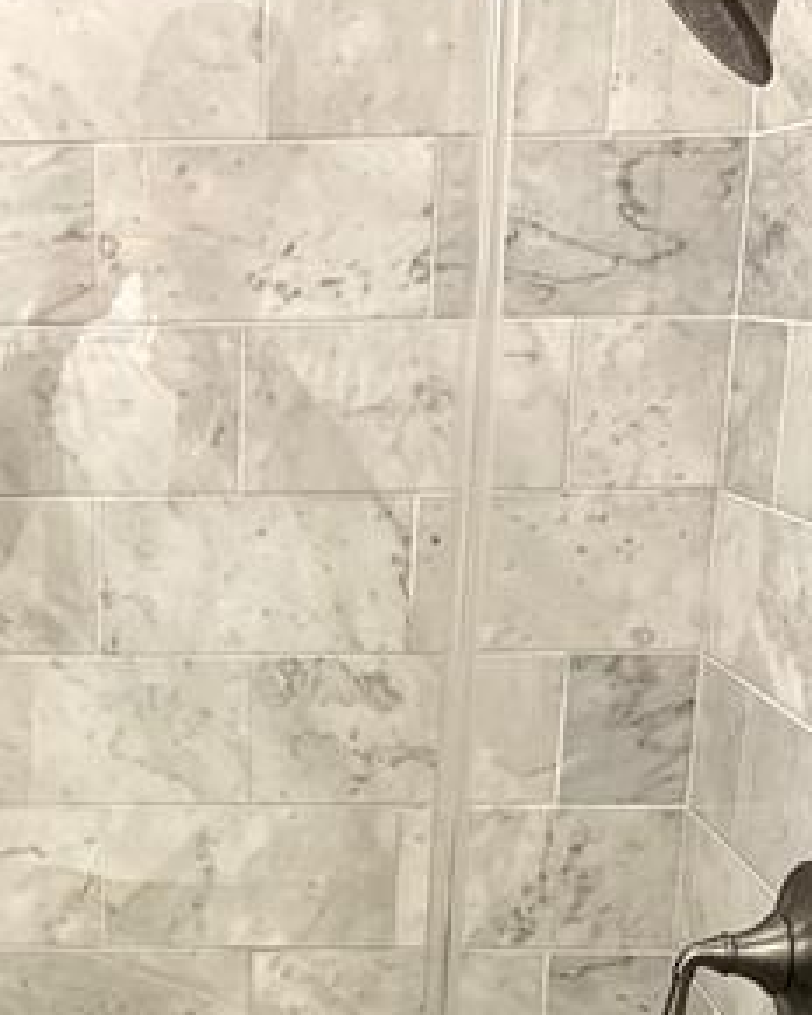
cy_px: 959
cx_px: 112
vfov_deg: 29.0
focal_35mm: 62
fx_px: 1862
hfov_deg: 24.0
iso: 640
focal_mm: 6.76
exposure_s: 1/60
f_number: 1.78
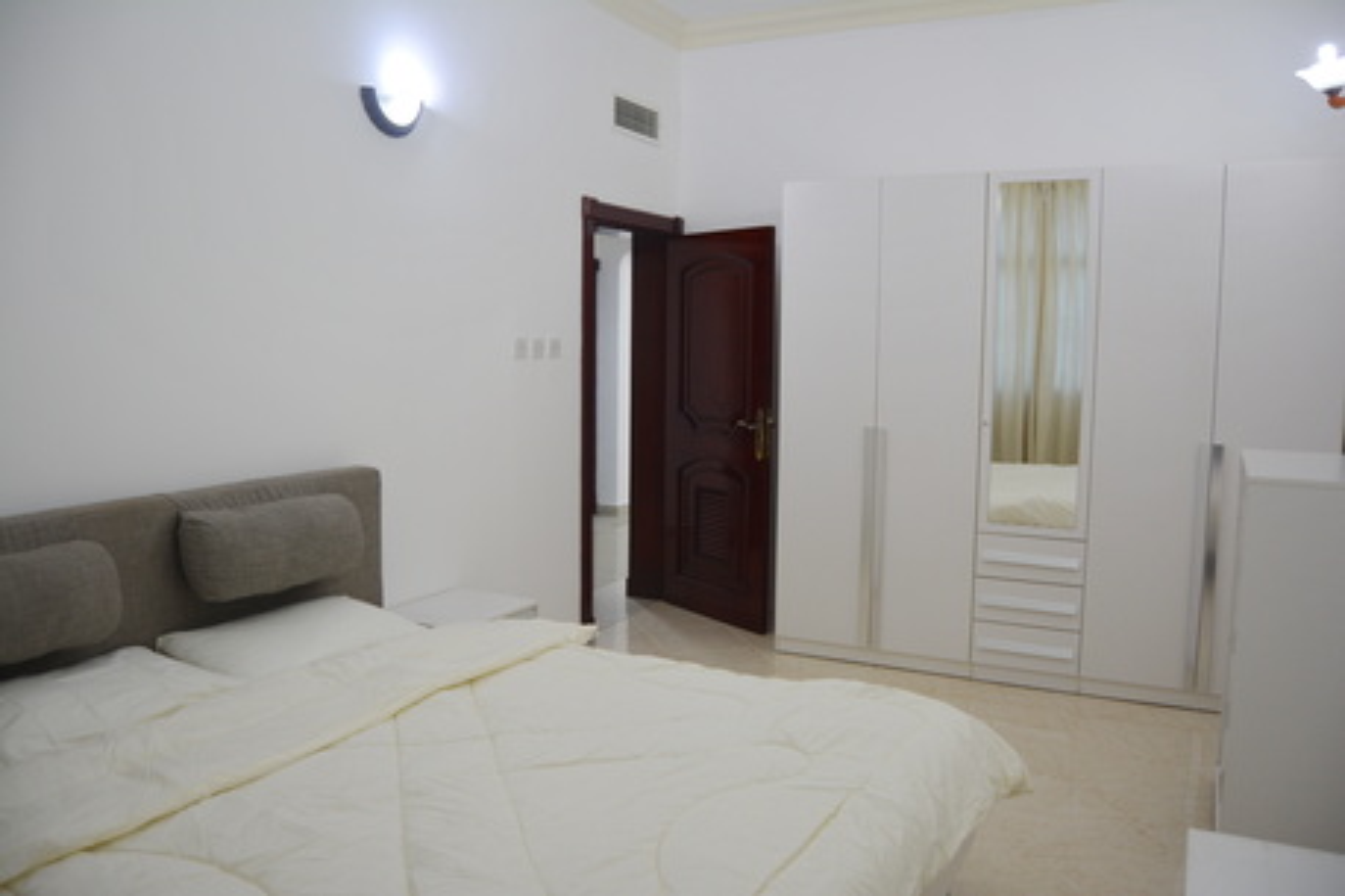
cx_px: 672
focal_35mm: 27
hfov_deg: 67.4
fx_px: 1008
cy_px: 448
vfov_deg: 47.9
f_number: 4
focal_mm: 18
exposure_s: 1/60
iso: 400
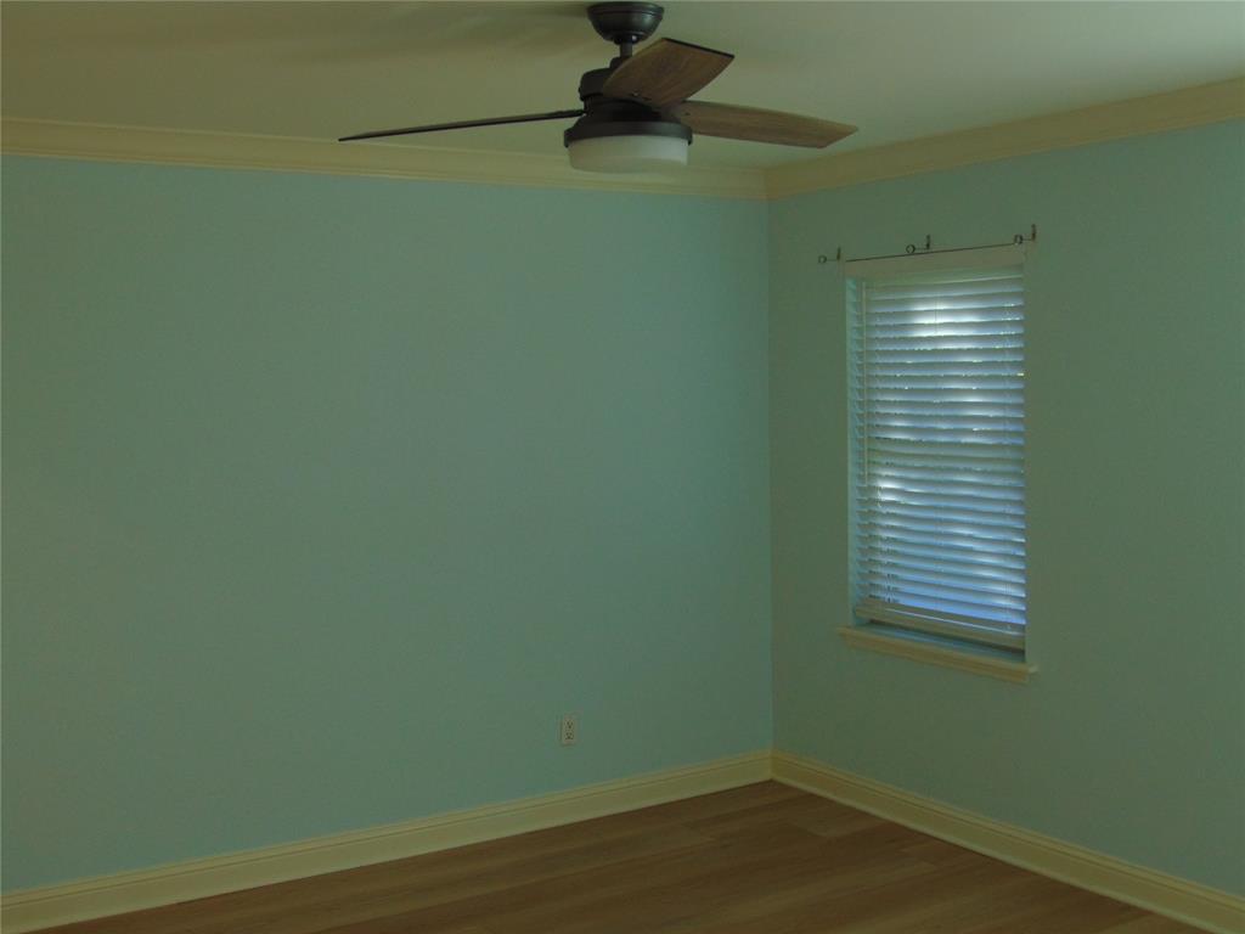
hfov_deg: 44.8
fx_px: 1511
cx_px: 622
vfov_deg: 34.3
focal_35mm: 42
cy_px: 467
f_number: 3.3
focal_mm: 7.6
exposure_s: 1/40
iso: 80
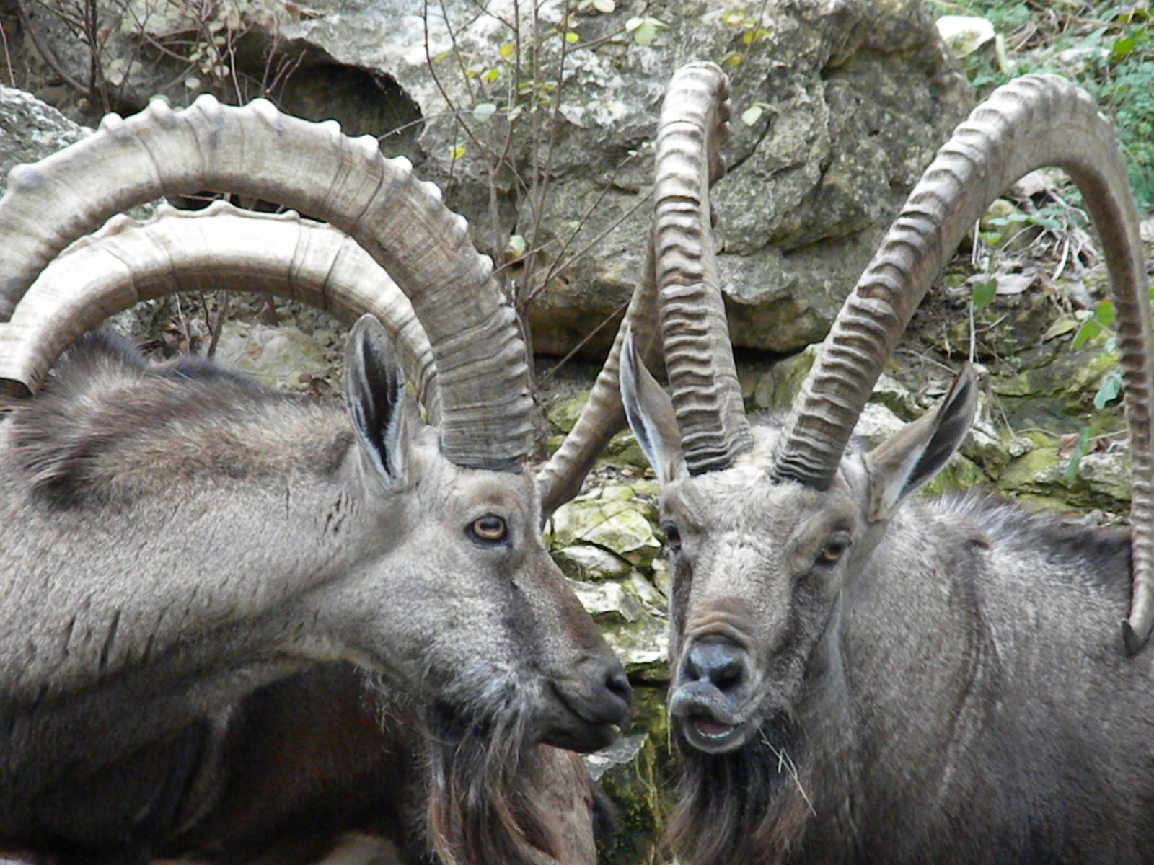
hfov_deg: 7.6
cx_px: 577
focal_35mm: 260
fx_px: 8668
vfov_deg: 5.7
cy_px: 432
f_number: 5.3
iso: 1004
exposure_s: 1/279
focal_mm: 46.2
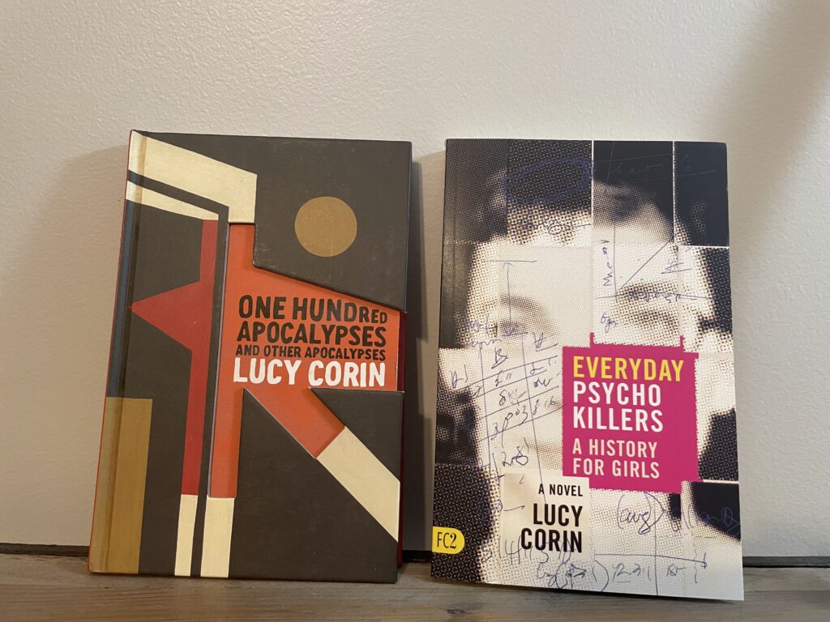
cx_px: 415
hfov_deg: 67.3
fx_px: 623
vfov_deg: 53.1
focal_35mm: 26
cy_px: 311
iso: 250
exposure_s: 1/60
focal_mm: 4.2
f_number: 1.6
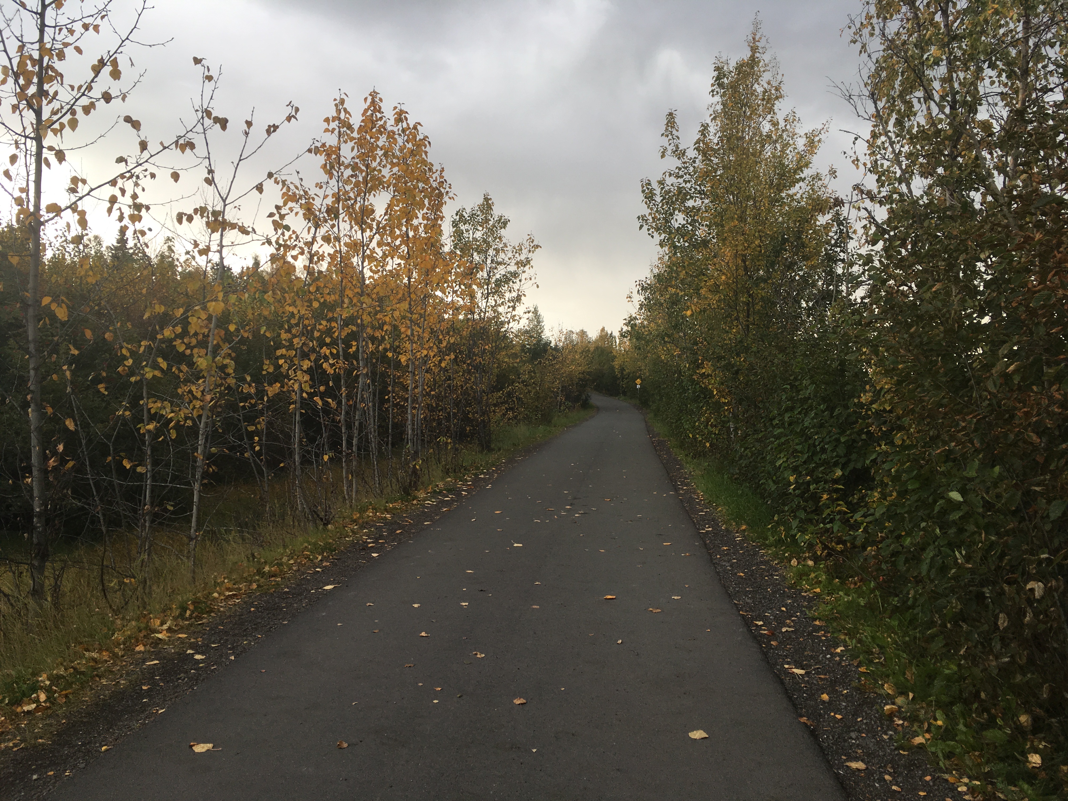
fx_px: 895
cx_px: 534
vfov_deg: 48.2
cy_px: 400
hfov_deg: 61.7
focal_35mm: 29
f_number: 2.2
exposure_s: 1/229
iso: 25
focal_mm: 4.15
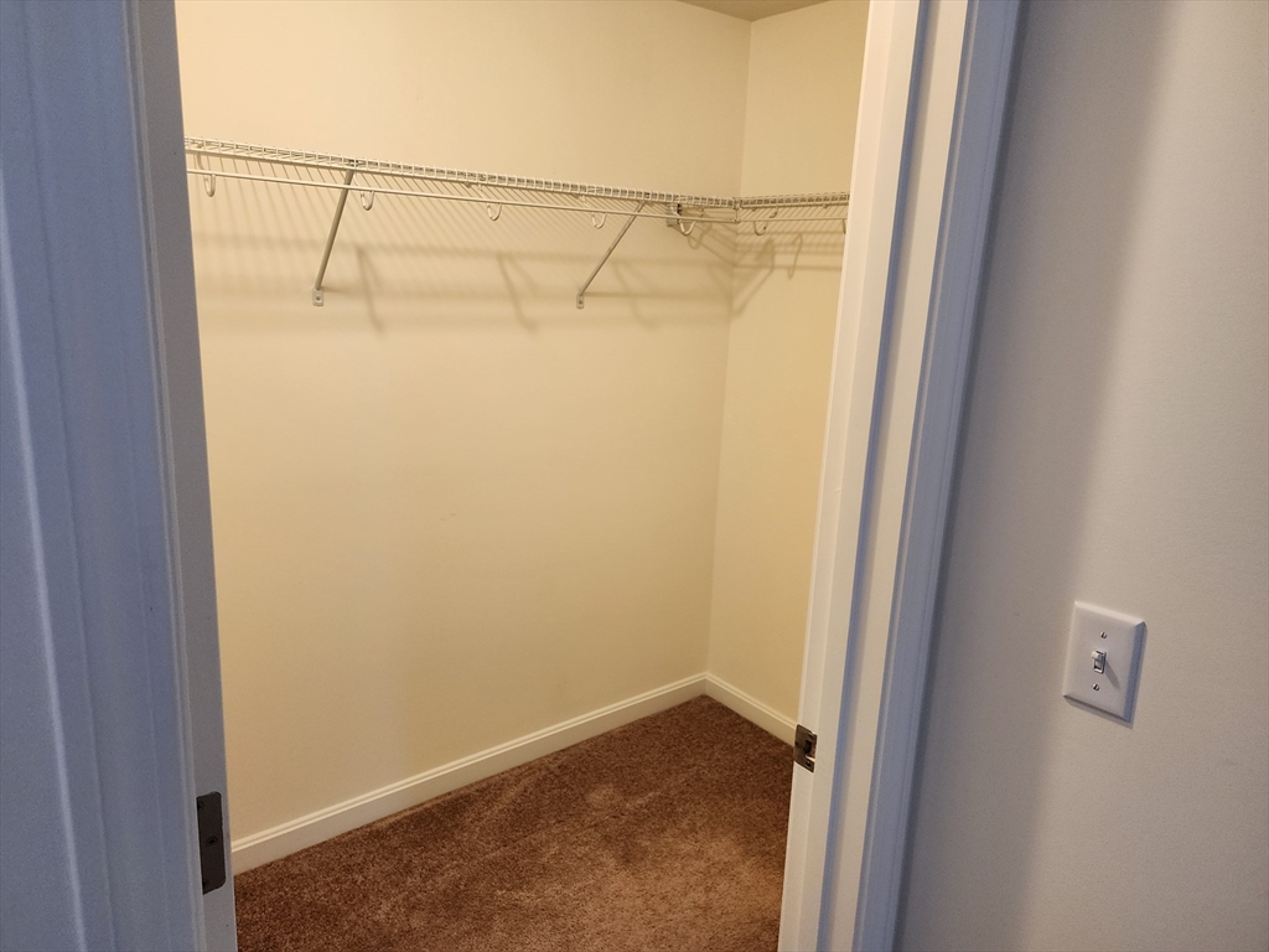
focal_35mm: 23
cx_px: 634
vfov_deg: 58.9
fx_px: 843
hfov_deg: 73.9
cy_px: 476
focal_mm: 6.4
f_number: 1.8
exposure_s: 1/120
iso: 200
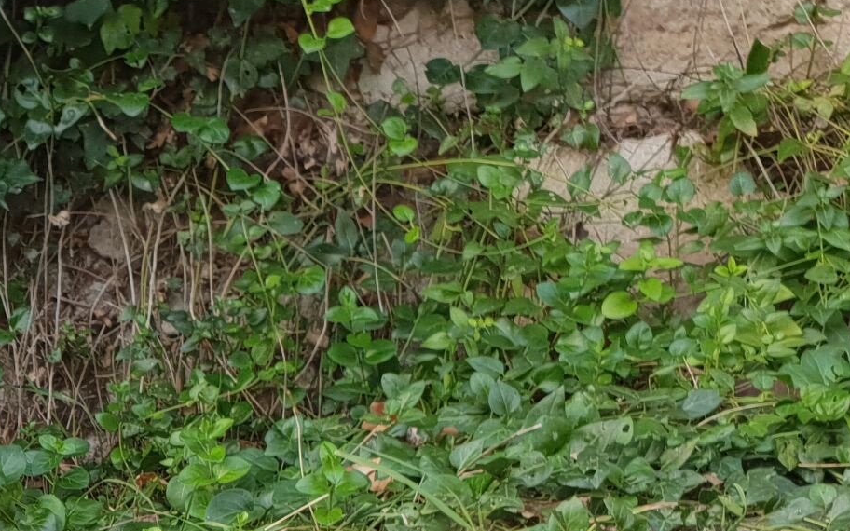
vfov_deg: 14.3
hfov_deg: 22.0
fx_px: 2015
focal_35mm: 87
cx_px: -174
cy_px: 731
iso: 64
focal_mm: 4.3
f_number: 2.4
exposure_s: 1/100
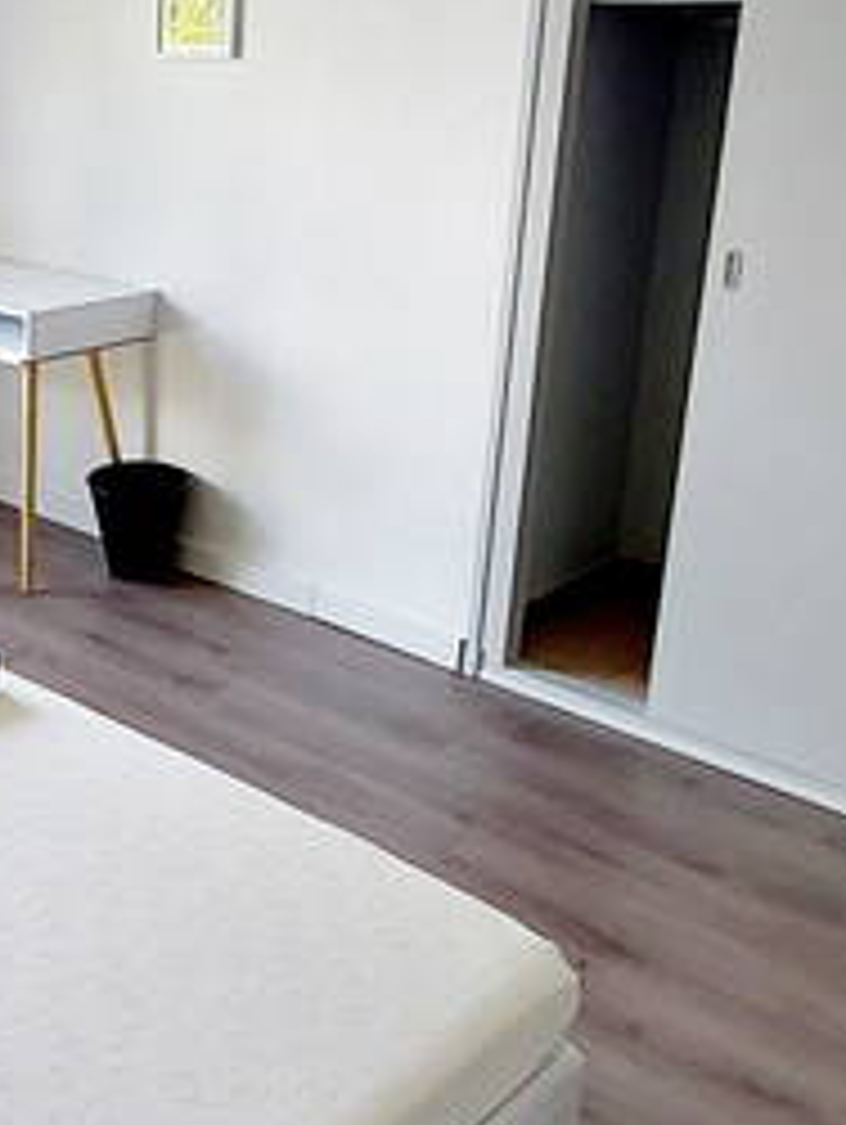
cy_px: 418
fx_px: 1334
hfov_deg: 32.3
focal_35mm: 41
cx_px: -9
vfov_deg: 45.3
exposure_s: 1/100
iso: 100
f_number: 2.2
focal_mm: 1.74
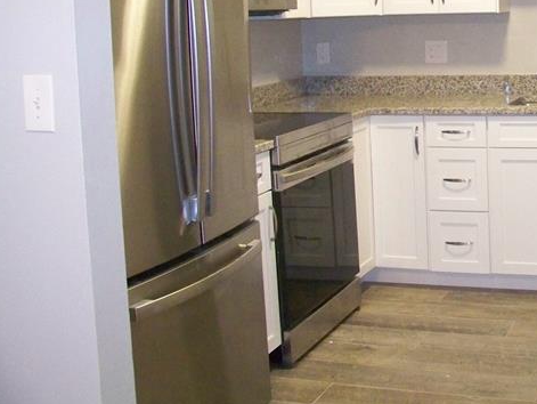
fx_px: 869
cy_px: 75
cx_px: 444
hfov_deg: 33.2
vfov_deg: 25.6
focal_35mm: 56
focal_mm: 5.85
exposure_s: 1/30
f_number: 2.8
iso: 640
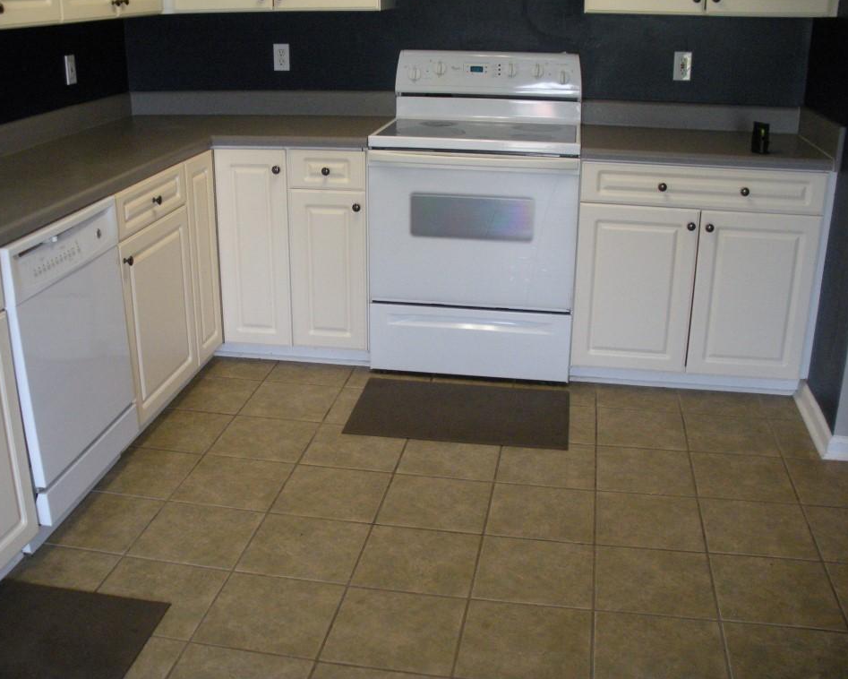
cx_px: 394
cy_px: 336
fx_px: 954
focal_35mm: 38
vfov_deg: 39.2
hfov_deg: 47.9
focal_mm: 6.3
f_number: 3.5
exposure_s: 1/58
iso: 367
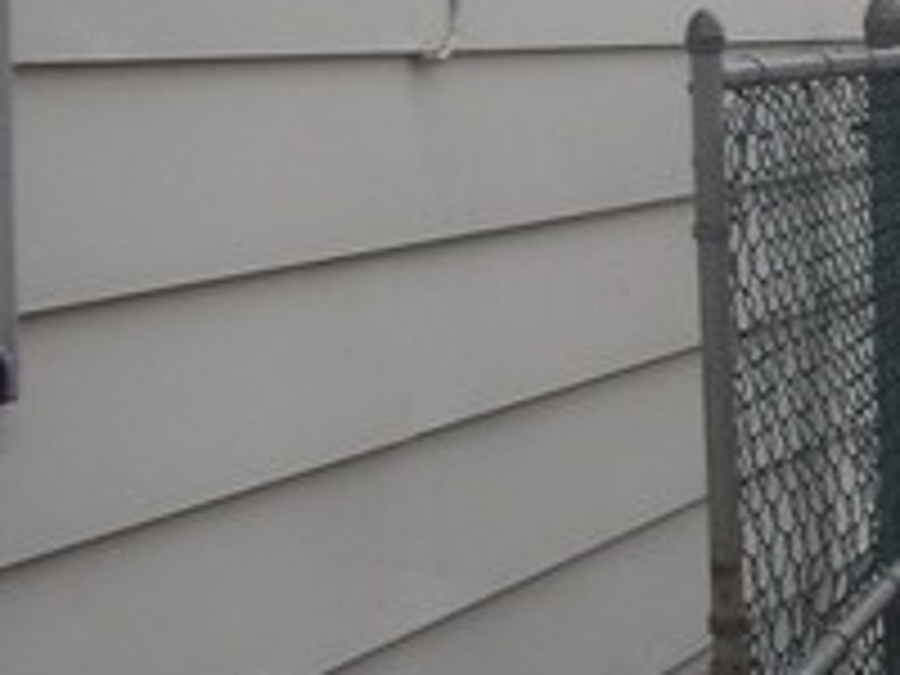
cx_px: 1422
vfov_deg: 12.7
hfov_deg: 15.5
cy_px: -14
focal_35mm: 115
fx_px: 2990
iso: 80
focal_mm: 6.5
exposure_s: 1/100
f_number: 8
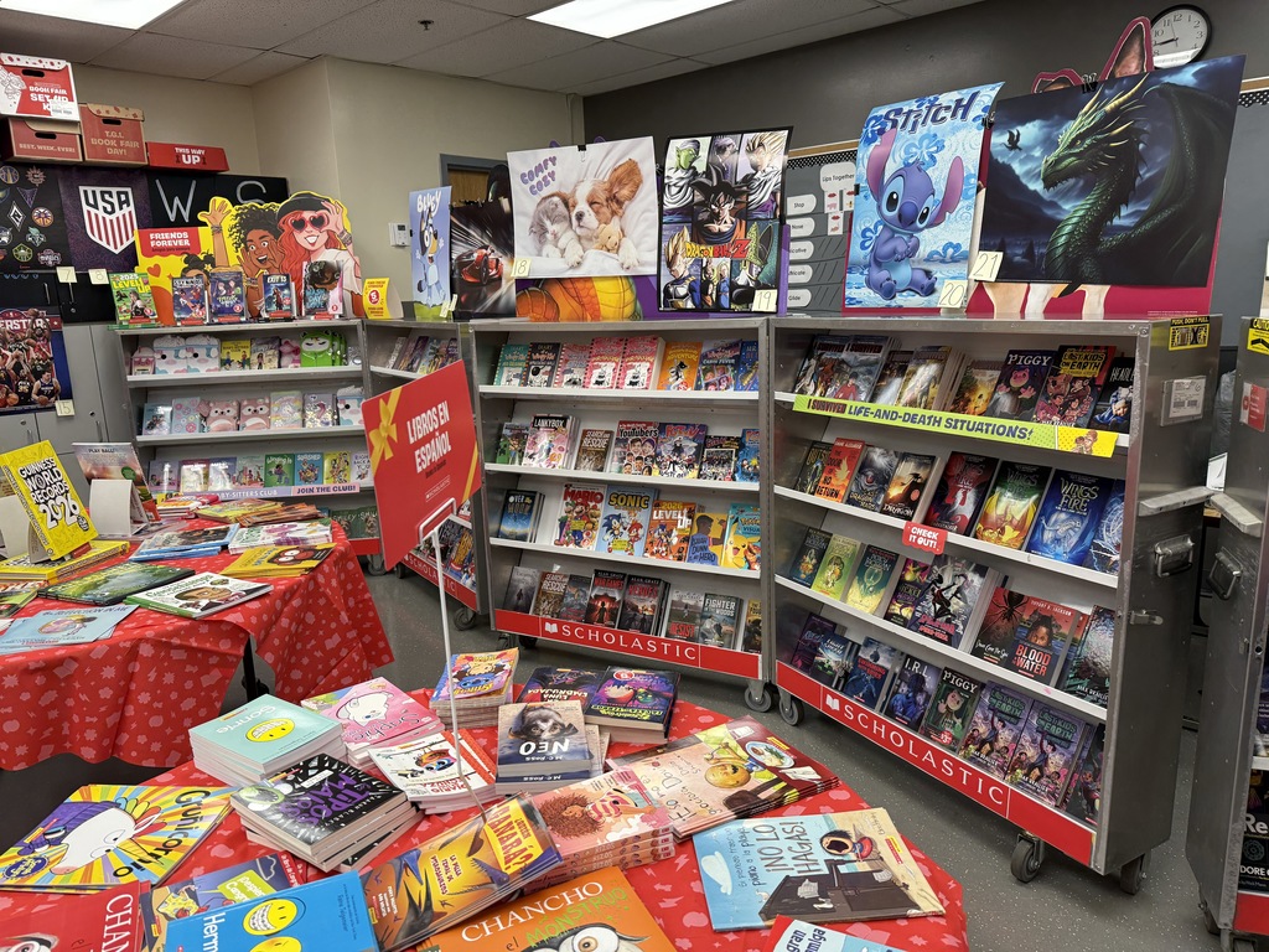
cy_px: 476
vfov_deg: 56.8
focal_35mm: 24
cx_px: 634
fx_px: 880
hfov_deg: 71.6
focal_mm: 6.76
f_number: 1.78
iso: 160
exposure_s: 1/120
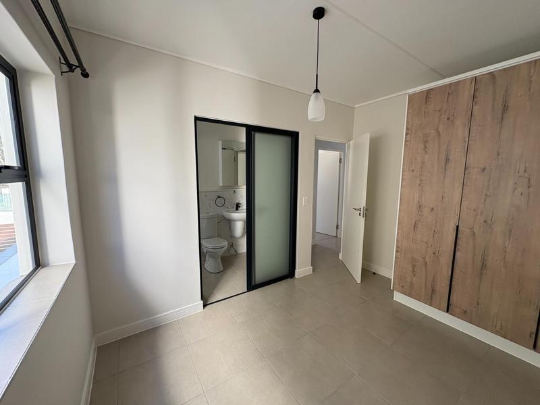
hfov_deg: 102.1
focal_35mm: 14
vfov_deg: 85.7
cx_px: 270
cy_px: 202
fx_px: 218
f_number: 2.2
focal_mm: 2.22
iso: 64
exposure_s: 1/99
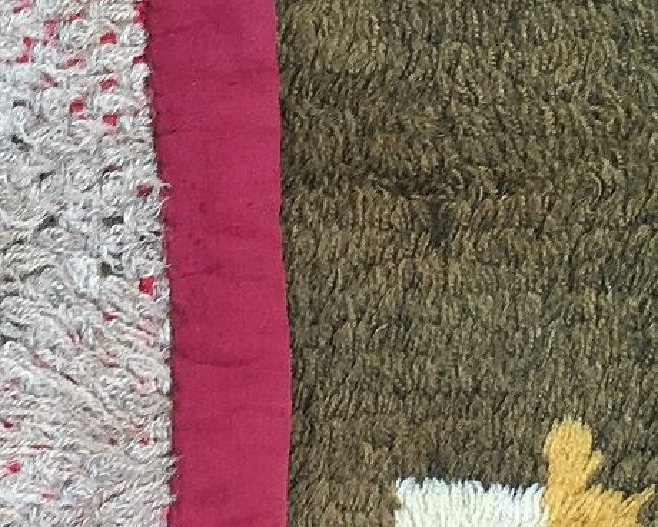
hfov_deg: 14.7
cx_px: -266
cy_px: 689
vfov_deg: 12.1
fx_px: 2415
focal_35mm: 124
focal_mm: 4.15
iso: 25
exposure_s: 1/50
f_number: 2.2
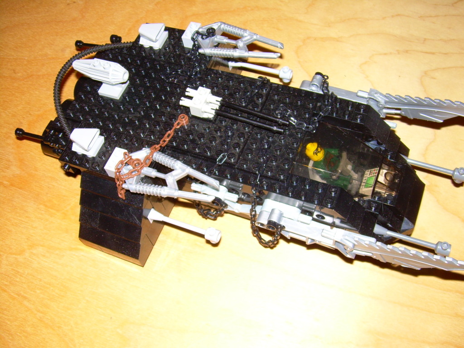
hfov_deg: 49.0
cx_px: 232
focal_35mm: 38
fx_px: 509
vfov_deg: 37.7
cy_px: 174
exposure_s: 1/60
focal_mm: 6.3
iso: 50
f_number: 2.8
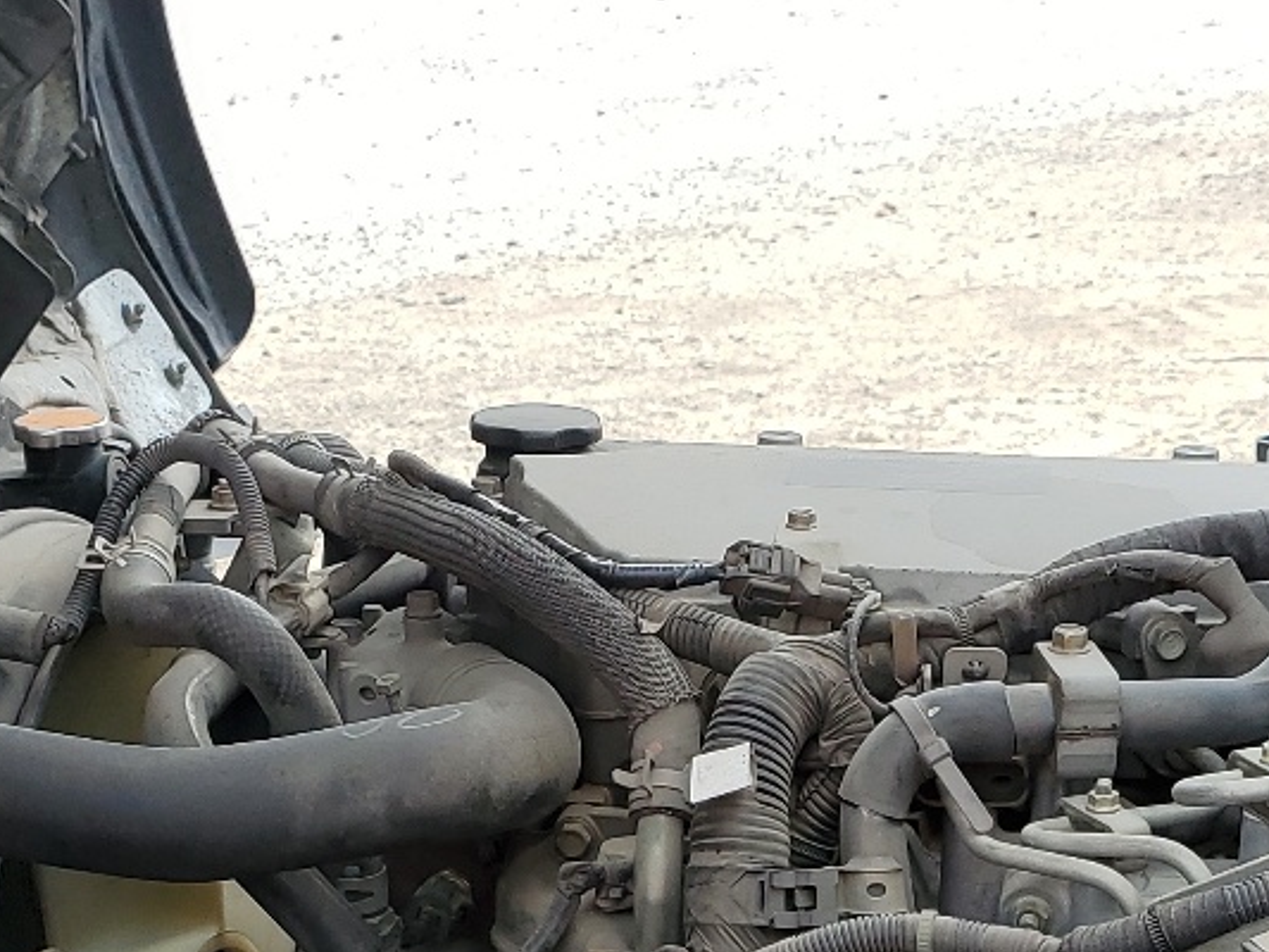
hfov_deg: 24.8
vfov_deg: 17.5
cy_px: 1304
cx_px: 881
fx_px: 2860
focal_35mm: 78
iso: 50
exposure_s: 1/833
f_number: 1.5
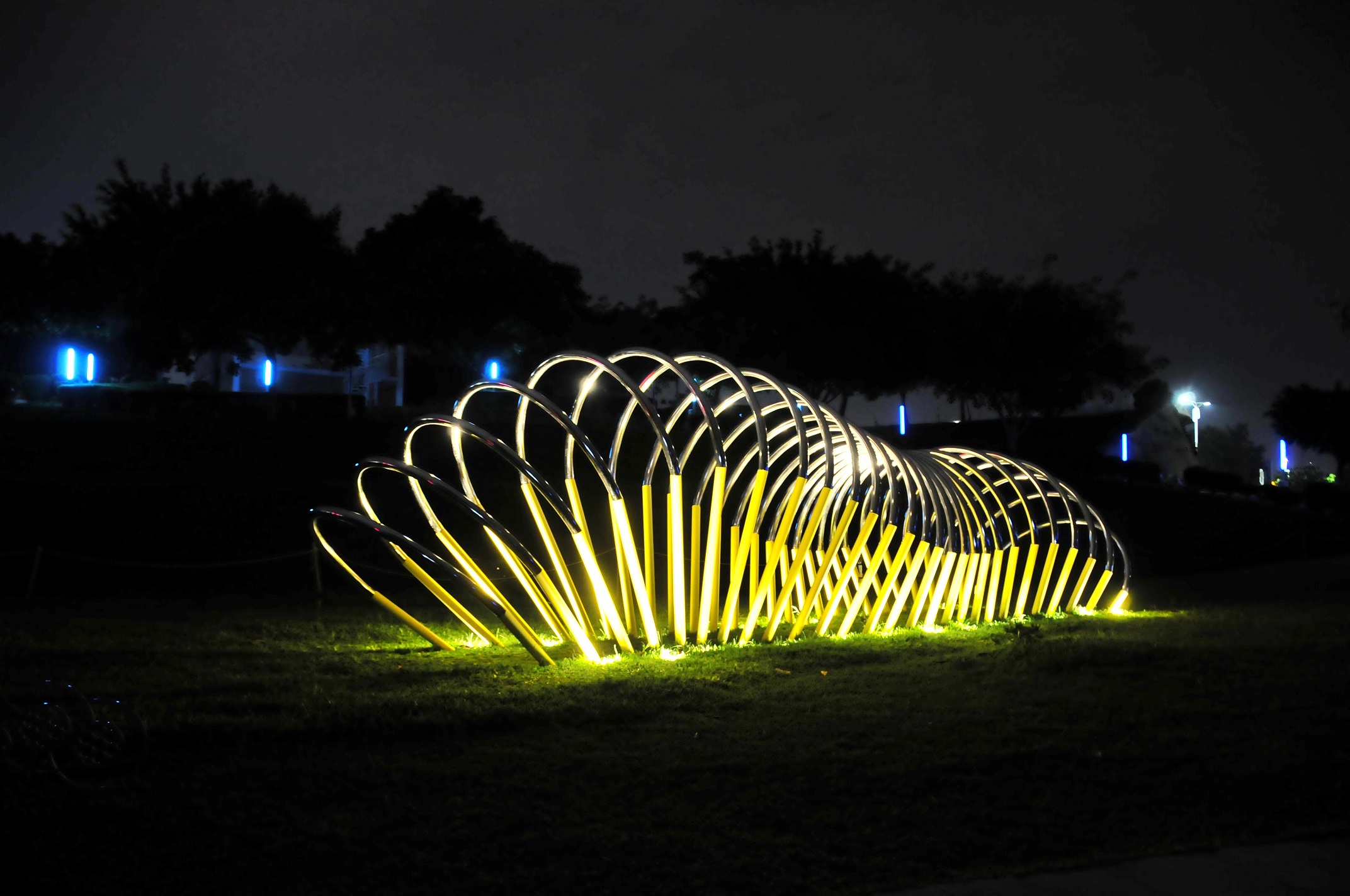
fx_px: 1011
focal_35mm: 27
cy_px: 448
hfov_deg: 67.4
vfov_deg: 47.8
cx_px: 675
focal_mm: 18
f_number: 3.5
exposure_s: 1/4
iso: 800
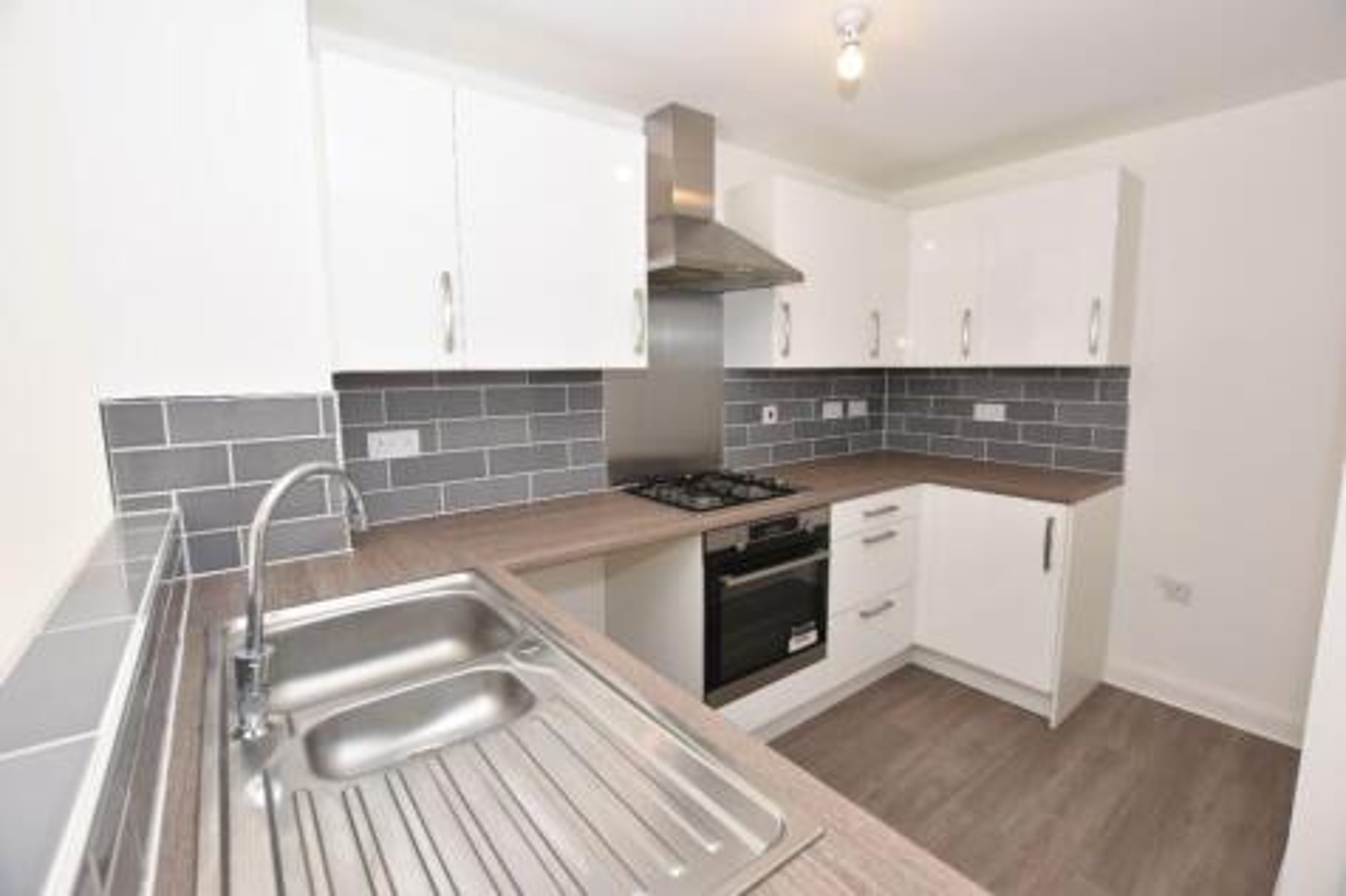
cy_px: 448
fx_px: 561
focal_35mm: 15
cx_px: 673
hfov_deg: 100.4
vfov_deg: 77.3
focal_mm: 10
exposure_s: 1/200
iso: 560
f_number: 5
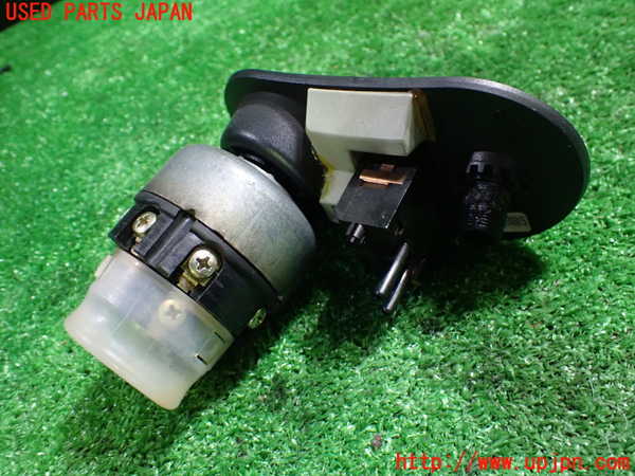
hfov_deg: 60.0
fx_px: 550
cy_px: 238
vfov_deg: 46.8
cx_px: 318
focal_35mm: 30
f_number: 2.3
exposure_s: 1/60
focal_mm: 5.4
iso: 800
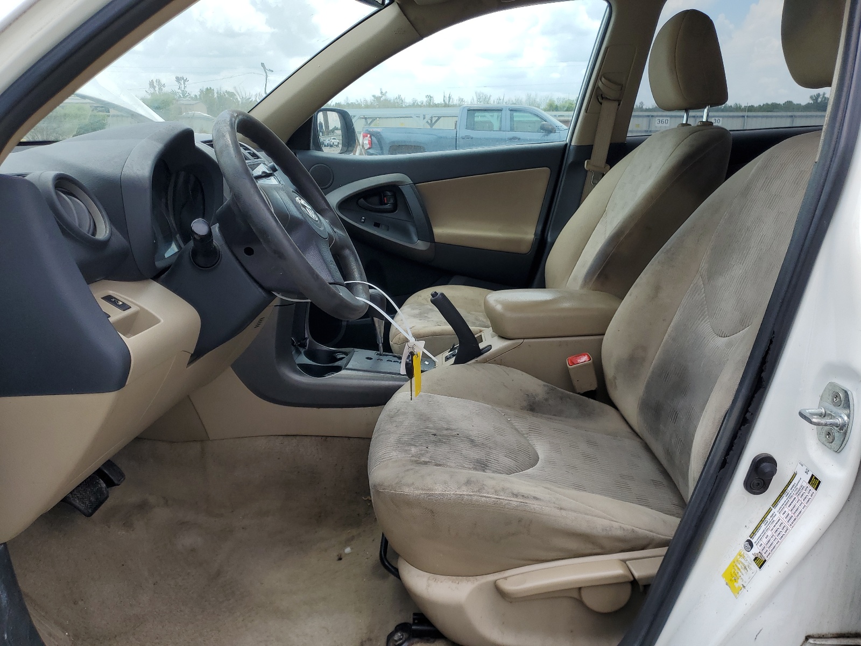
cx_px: 430
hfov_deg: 67.3
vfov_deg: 53.1
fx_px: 647
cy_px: 323
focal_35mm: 26
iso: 50
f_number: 1.5
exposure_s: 1/1250
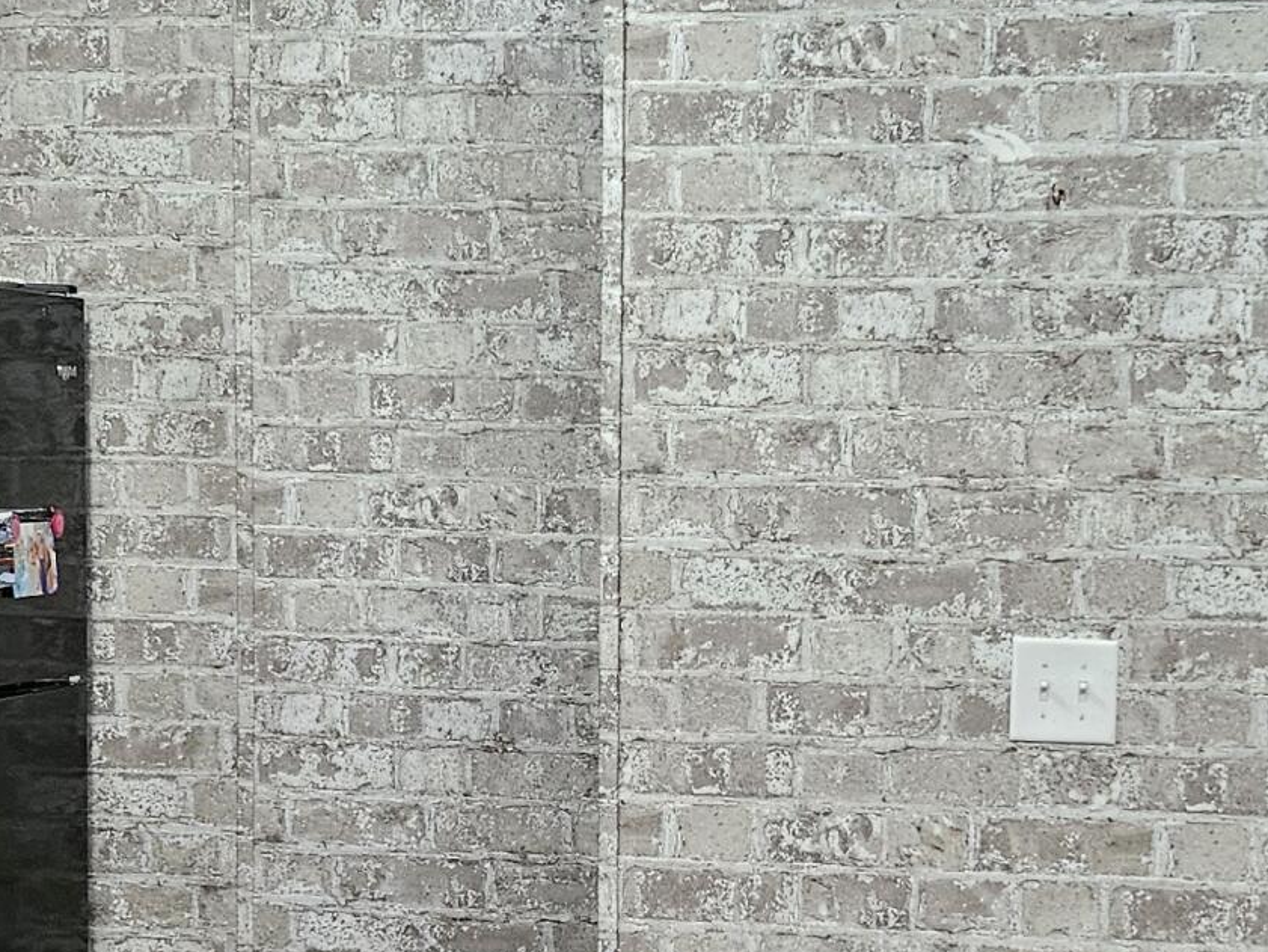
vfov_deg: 17.9
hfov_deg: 23.8
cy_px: 691
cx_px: 784
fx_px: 3004
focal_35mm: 82
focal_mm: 5.4
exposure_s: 1/120
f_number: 1.8
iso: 400
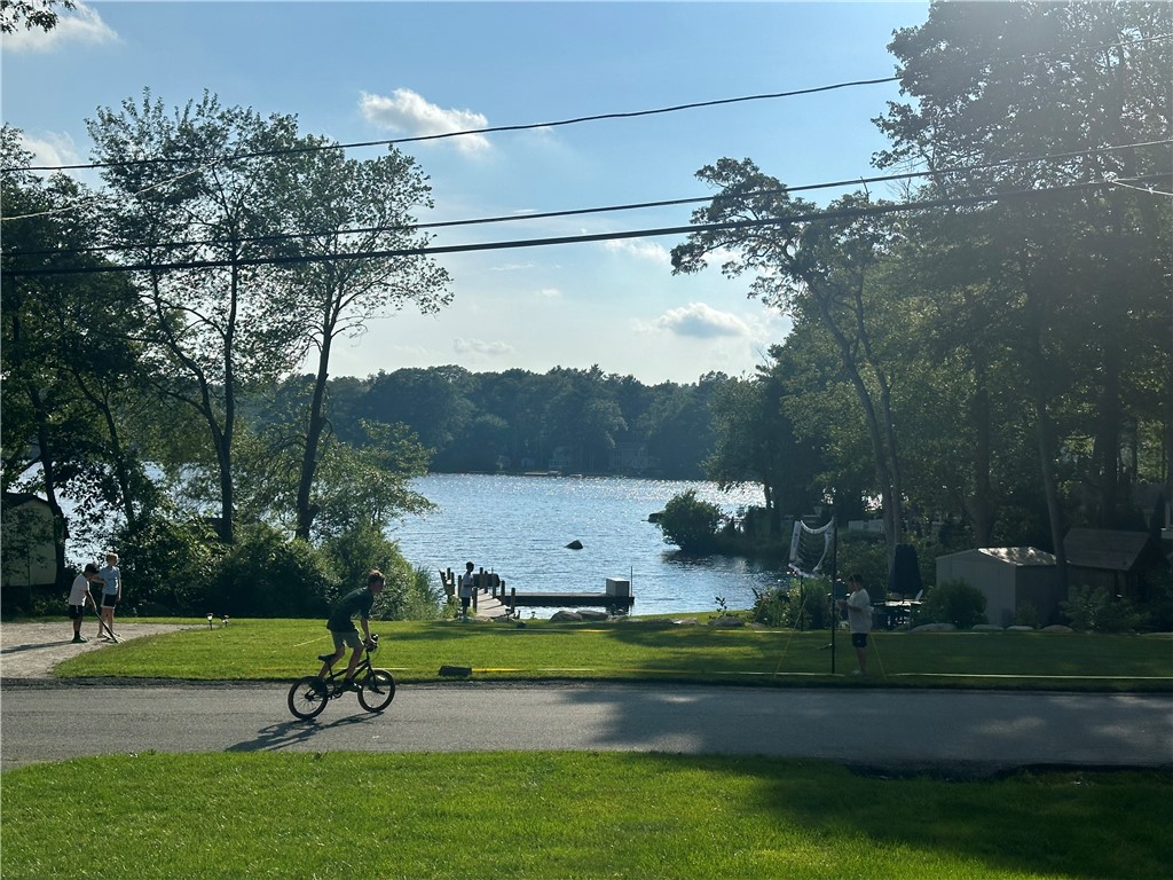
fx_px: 1627
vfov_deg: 30.3
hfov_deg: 39.7
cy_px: 440
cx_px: 586
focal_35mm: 48
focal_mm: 6.86
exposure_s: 1/12048
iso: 64
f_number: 1.78
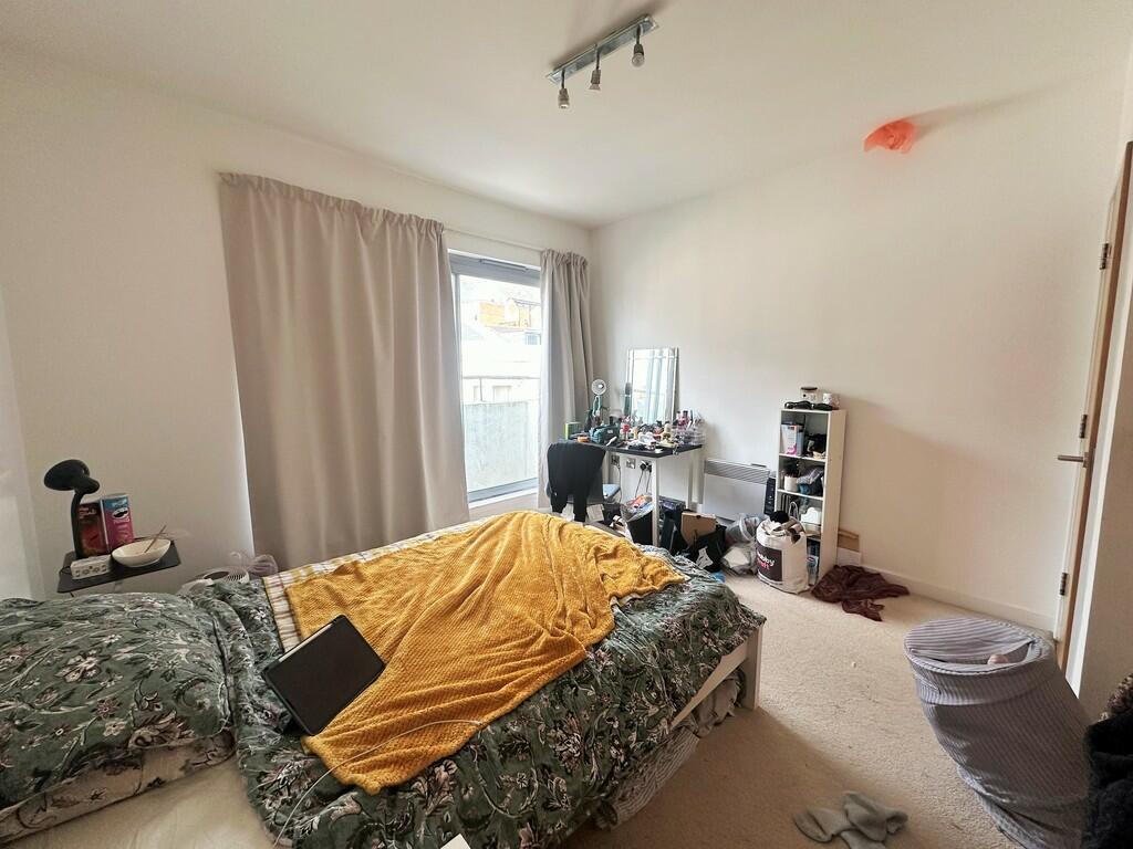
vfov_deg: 85.7
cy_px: 424
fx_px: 458
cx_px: 566
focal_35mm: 14
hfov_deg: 102.1
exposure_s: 1/99
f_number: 2.2
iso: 125
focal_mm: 2.22
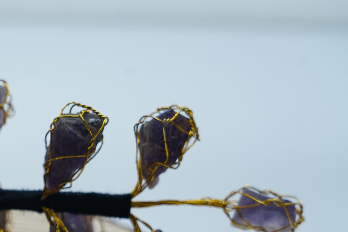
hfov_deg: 14.2
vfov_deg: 9.6
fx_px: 1372
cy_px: 212
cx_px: 4
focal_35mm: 142
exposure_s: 1/125
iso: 400
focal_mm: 67
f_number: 6.3
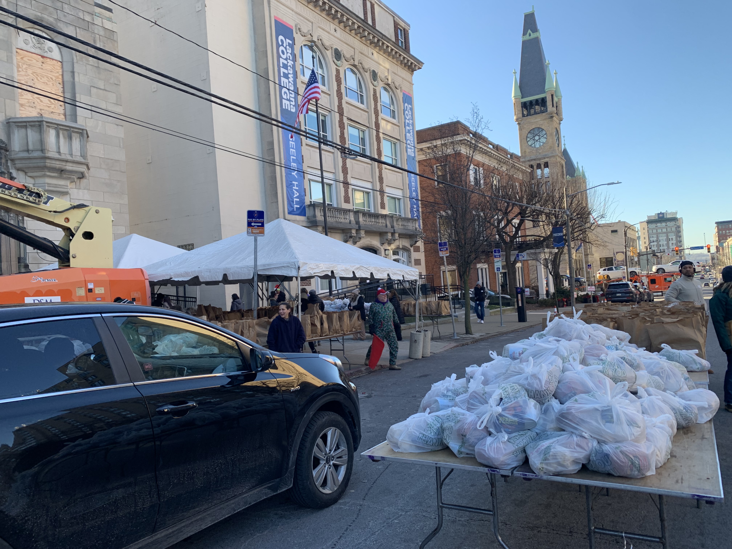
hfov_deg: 67.3
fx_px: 550
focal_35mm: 26
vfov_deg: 53.1
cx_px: 366
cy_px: 274
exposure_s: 1/354
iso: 25
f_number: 1.8
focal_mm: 4.25
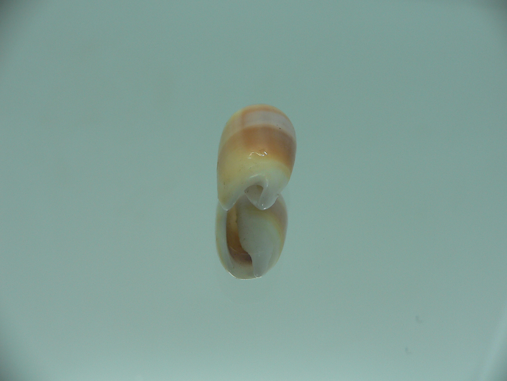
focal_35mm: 35
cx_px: 254
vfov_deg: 40.7
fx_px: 513
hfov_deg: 52.6
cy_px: 190
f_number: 2.8
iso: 80
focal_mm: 4.6
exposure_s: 1/80
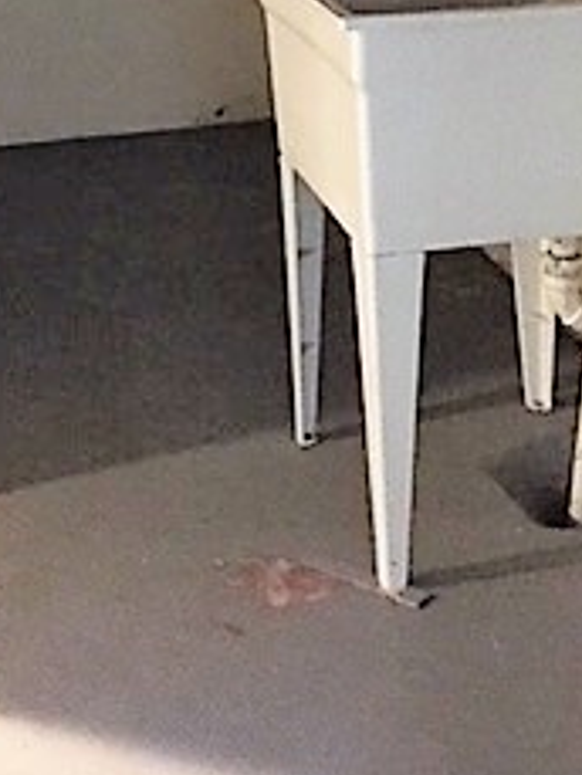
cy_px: -118
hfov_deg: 18.2
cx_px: 223
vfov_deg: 22.5
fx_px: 1814
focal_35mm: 81
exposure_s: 1/4
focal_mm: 4.15
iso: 400
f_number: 2.2
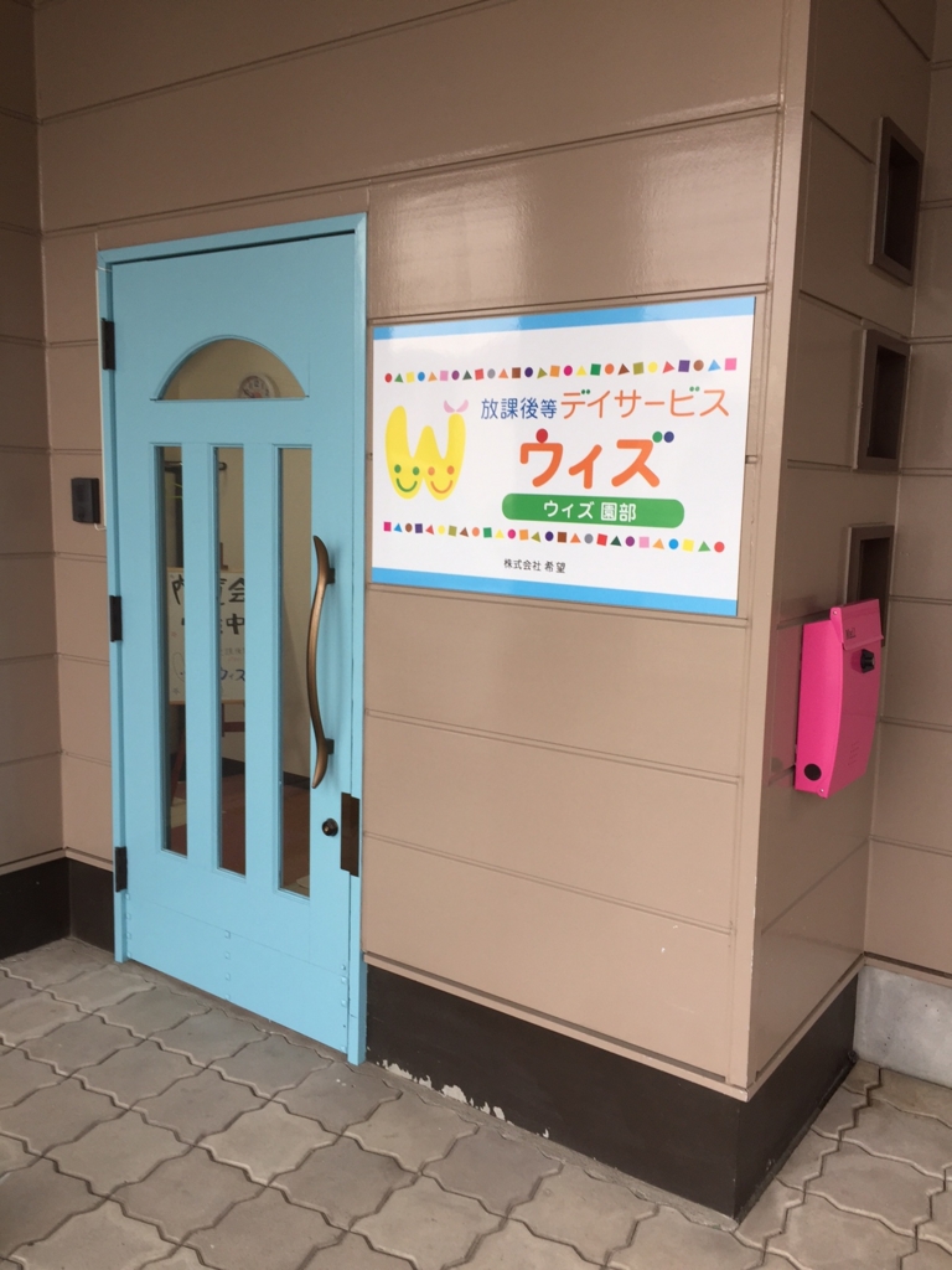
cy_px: 635
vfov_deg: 61.7
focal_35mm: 29
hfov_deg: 48.2
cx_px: 476
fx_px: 1063
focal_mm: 4.15
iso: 32
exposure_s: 1/120
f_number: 2.2
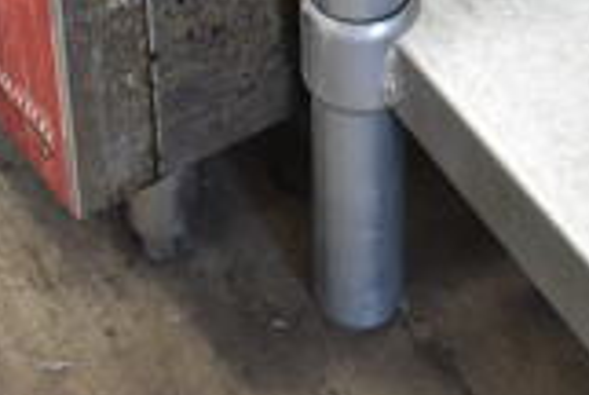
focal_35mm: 102
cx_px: 329
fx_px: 1672
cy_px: -322
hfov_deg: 20.0
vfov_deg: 12.3
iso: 900
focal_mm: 18
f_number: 3.5
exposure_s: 1/30
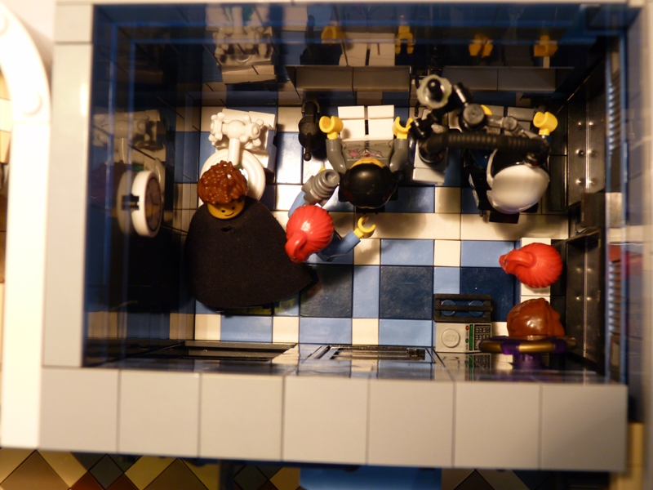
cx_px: 326
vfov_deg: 32.2
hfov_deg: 42.1
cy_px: 245
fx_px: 849
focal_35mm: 45
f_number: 3.2
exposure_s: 1/30
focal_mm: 8
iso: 200
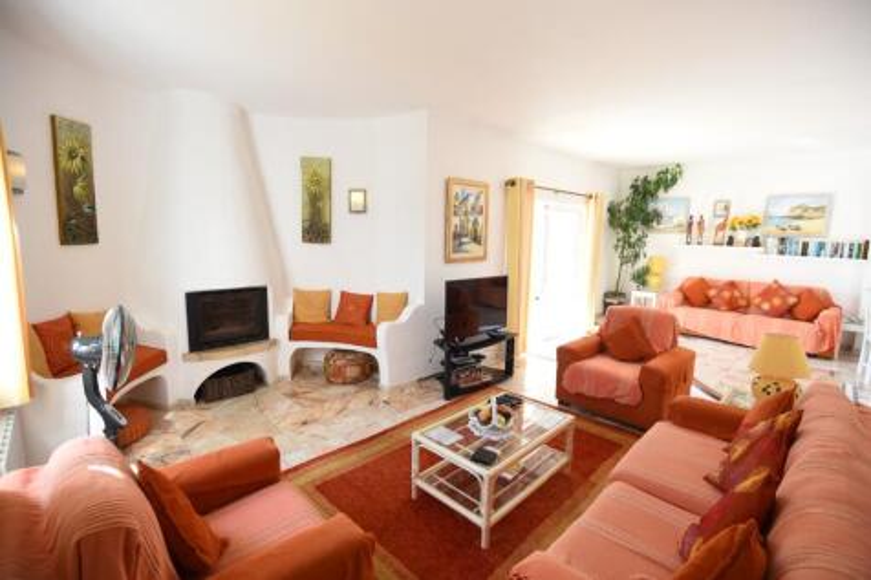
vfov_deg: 73.7
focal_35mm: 16
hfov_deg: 96.8
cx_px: 436
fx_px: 387
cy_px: 290
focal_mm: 16
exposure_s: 1/250
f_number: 4
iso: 800
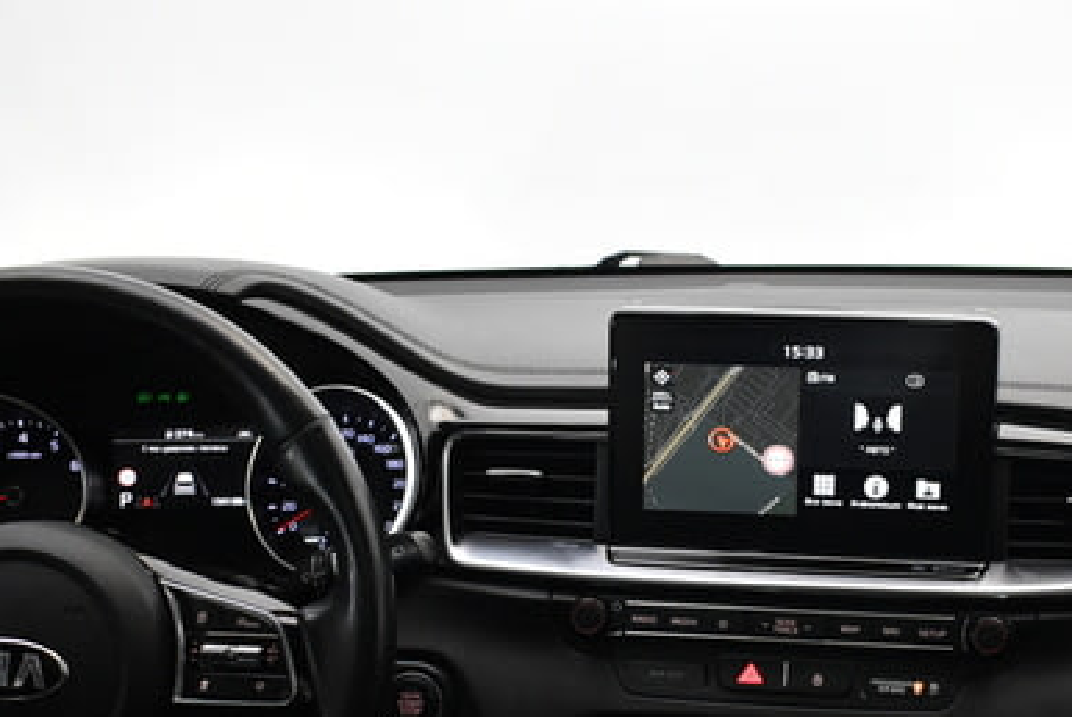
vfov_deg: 21.0
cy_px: 700
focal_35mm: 63
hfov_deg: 31.5
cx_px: 758
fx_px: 1877
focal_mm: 18
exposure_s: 1/60
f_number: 3.5
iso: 1600
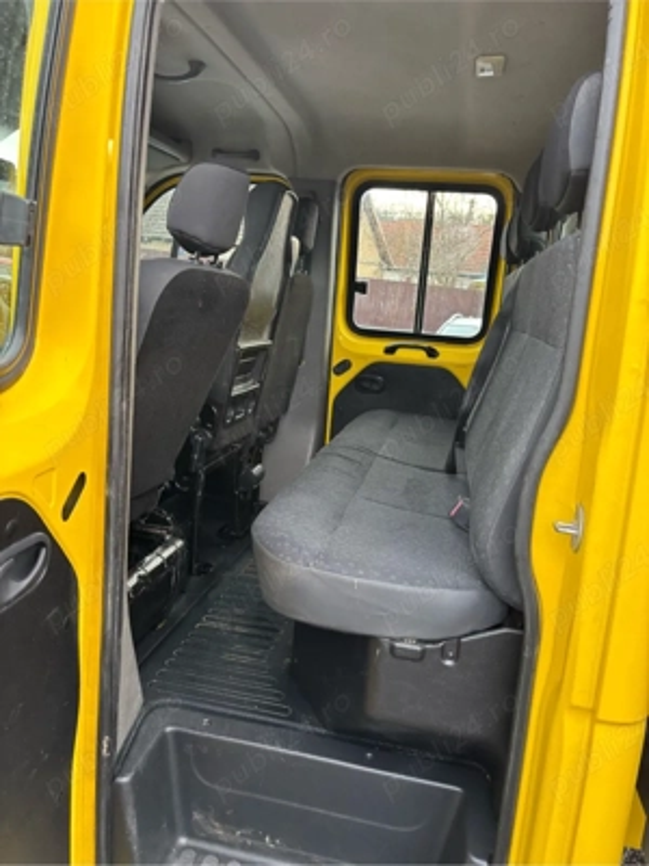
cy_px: 433
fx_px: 650
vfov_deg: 67.3
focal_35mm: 26
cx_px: 324
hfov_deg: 53.1
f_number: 1.6
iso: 125
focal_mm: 5.96
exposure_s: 1/88
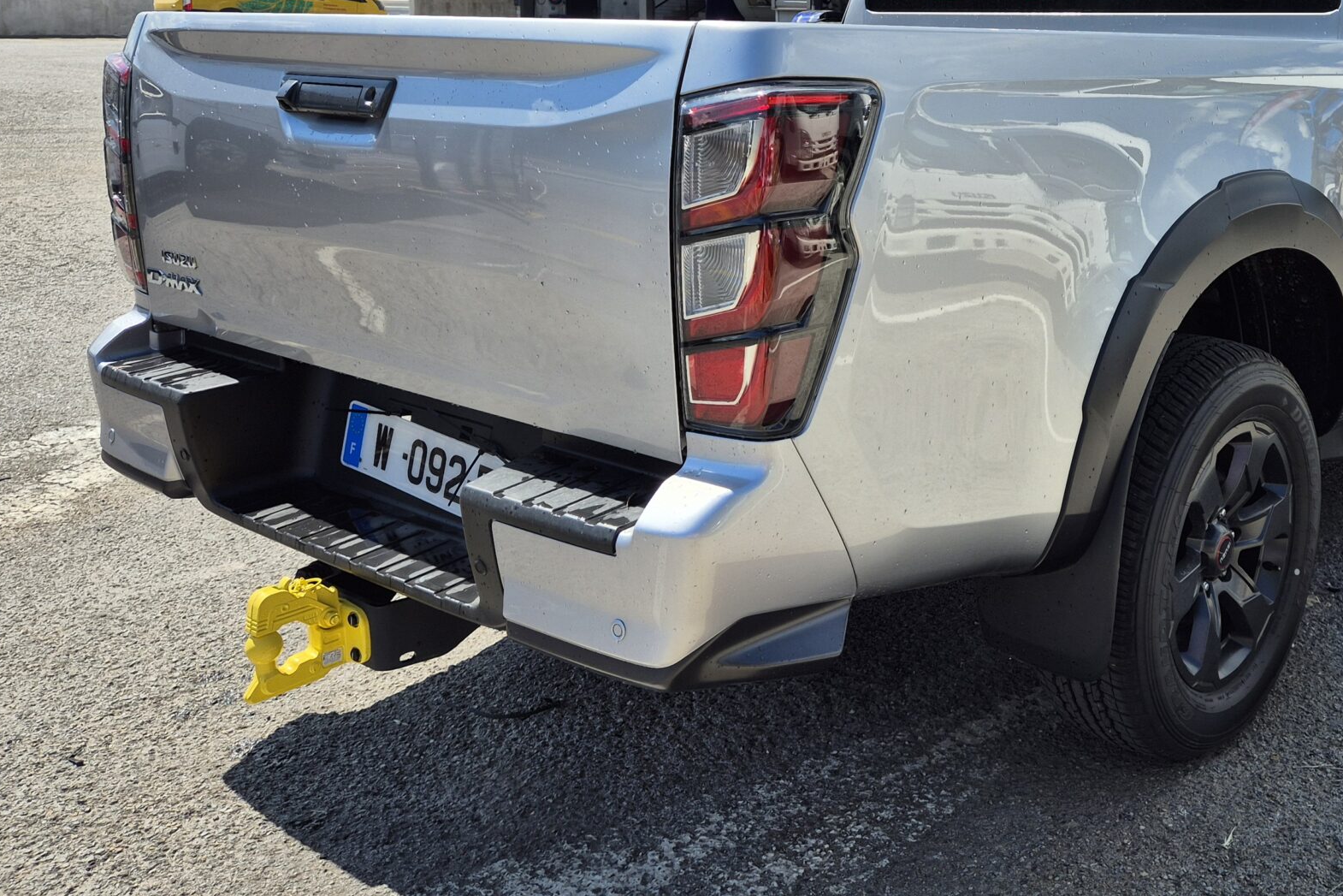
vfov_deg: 33.5
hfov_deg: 47.8
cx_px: 1001
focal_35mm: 39
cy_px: 226
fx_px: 1455
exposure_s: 1/1616
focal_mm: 5.4
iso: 25
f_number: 1.8
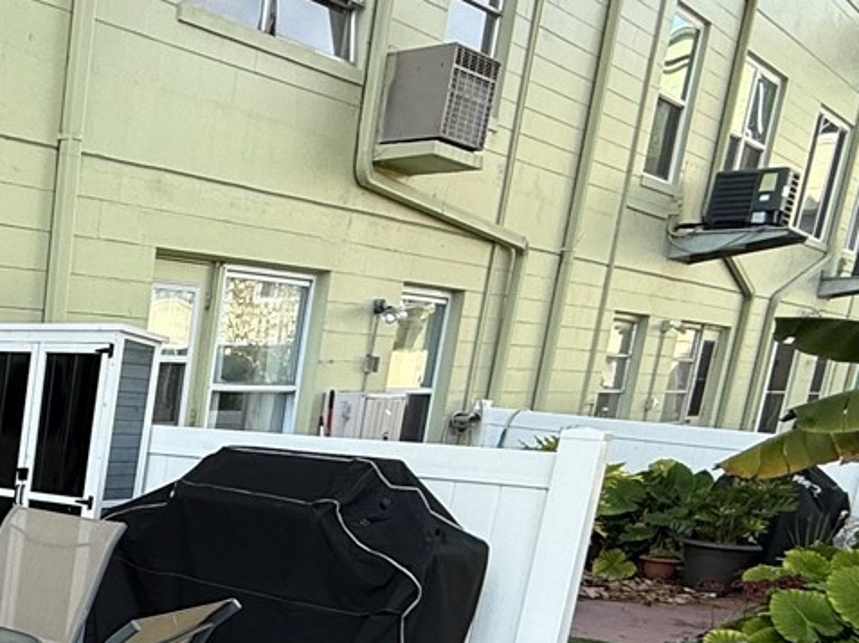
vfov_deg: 29.1
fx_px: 1165
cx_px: -360
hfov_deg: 29.1
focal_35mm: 47
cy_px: 620
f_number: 2.2
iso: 50
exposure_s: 1/416
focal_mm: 2.22
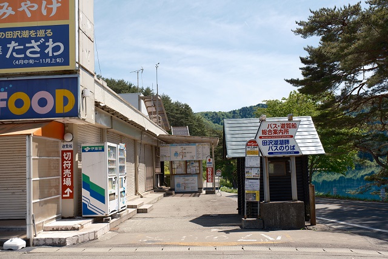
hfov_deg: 51.9
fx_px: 399
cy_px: 130
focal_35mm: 37
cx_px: 194
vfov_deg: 35.9
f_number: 4.5
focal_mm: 24.9
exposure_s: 1/500
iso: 125
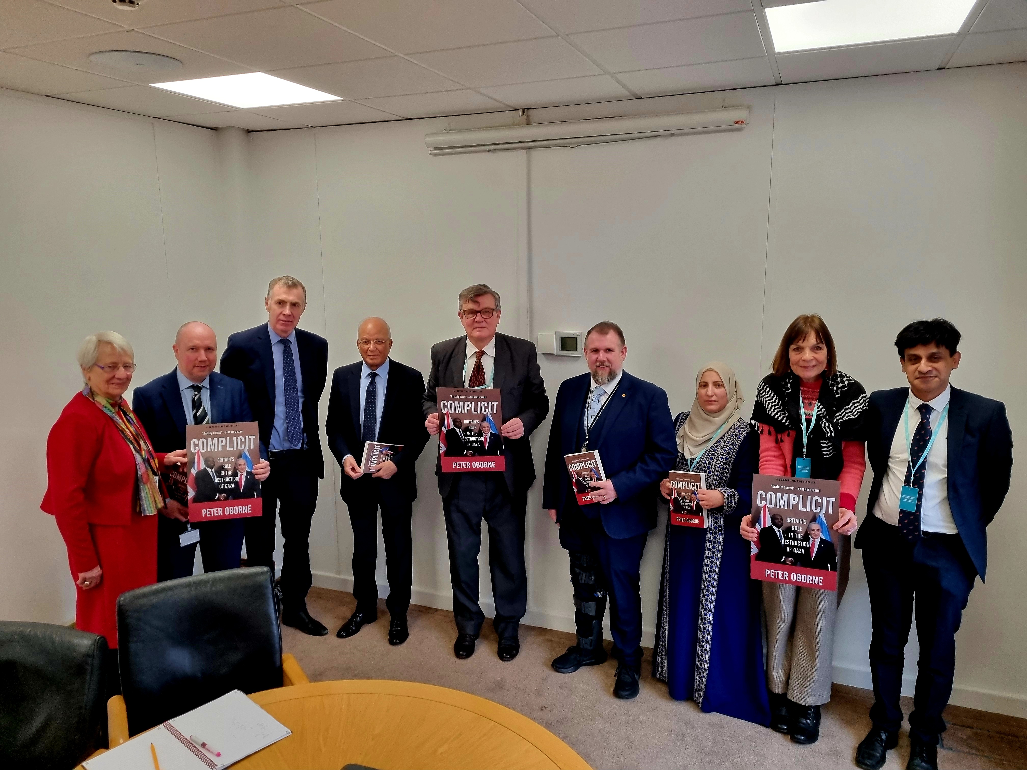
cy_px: 385
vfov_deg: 53.1
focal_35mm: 26
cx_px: 514
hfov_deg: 67.3
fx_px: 771
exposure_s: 1/100
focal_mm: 5.4
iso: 320
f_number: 1.8
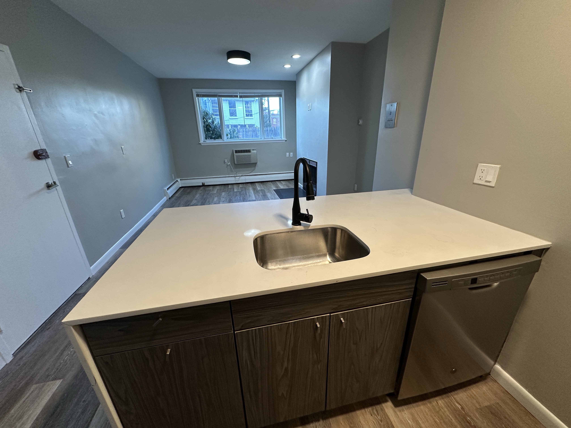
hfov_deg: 102.1
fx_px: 231
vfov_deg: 85.7
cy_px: 214
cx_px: 286
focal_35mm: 14
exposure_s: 1/60
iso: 200
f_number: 2.2
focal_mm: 2.22
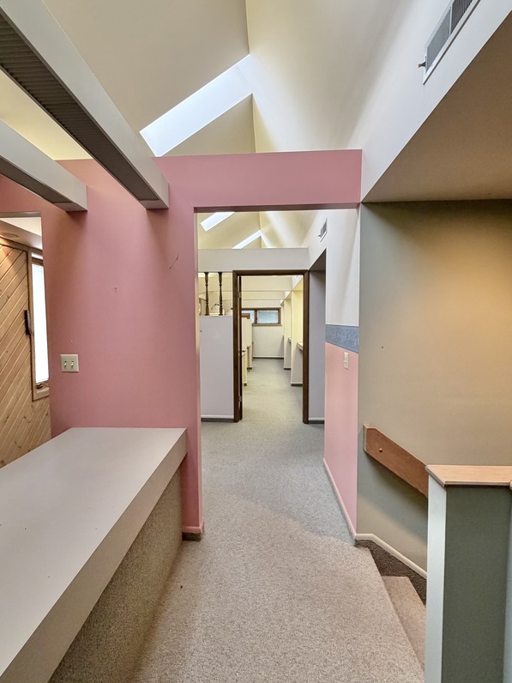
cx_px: 243
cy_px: 352
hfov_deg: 68.6
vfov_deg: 84.6
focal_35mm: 19
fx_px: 375
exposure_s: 1/120
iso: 250
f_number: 2.2
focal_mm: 2.22
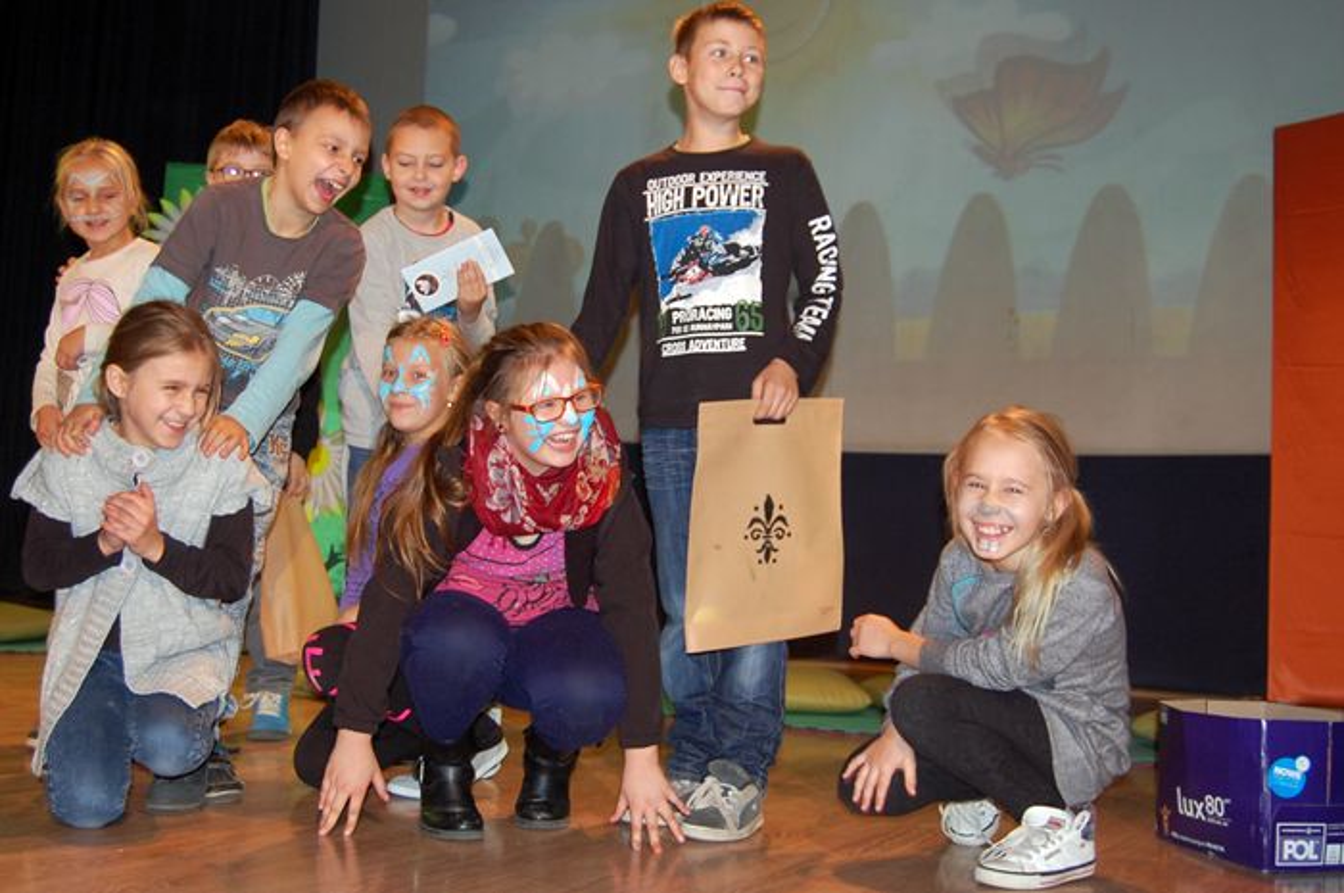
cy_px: 446
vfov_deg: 38.3
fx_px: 1286
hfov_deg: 55.2
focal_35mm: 34
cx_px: 672
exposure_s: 1/60
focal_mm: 23
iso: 400
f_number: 3.8
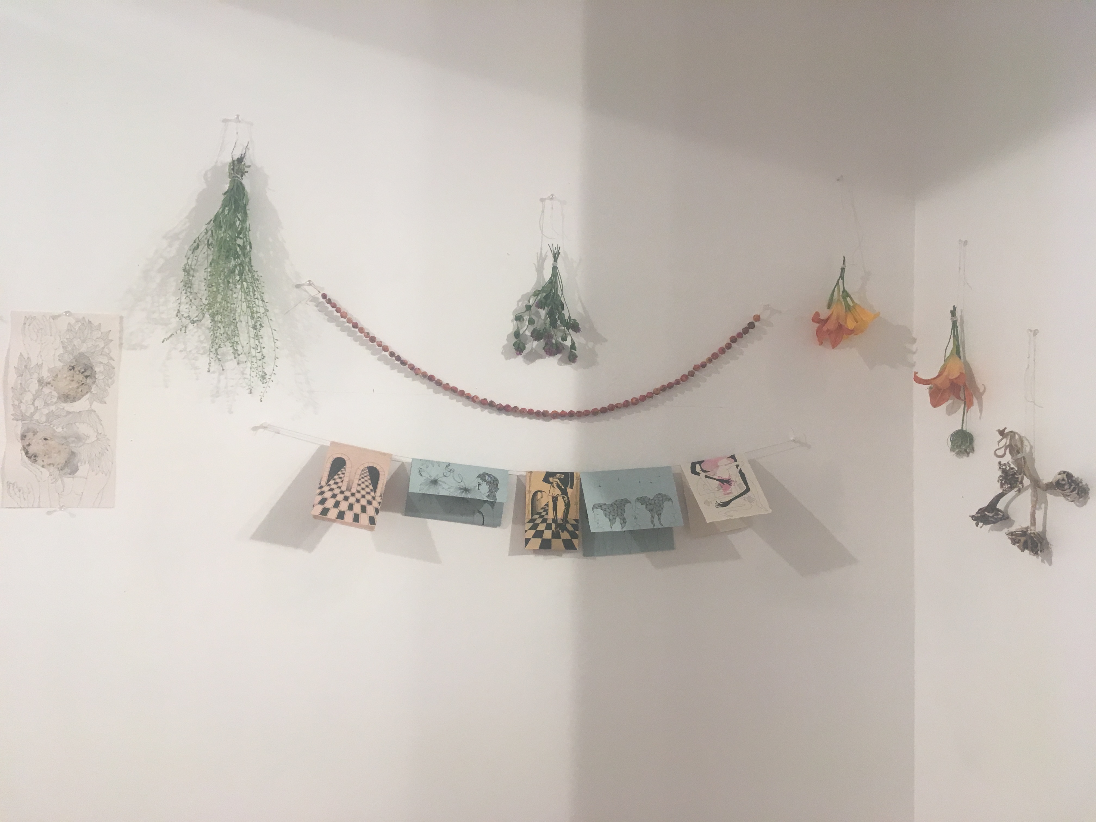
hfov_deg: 61.7
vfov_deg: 48.2
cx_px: 548
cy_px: 411
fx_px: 918
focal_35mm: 29
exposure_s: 1/30
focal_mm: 4.15
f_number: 2.2
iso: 32
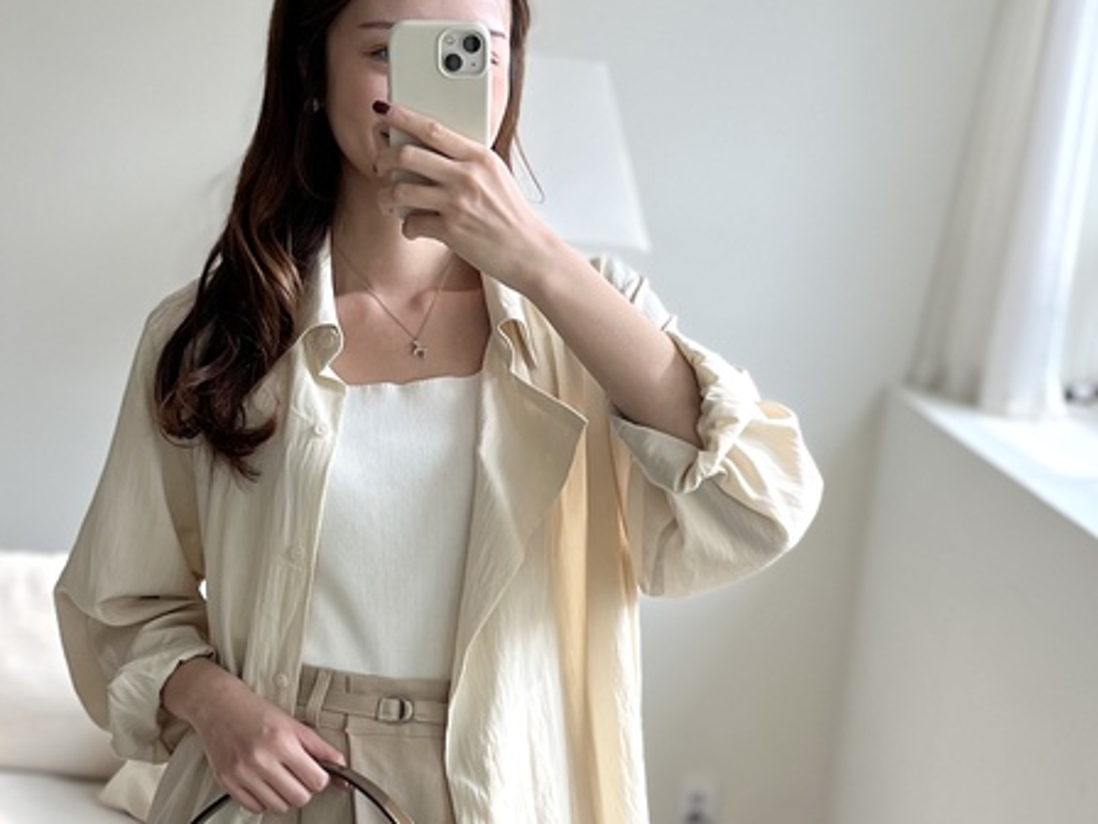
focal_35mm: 58
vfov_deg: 23.9
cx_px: 512
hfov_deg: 33.2
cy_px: 858
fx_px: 1840
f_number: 1.6
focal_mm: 5.1
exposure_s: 1/271
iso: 40
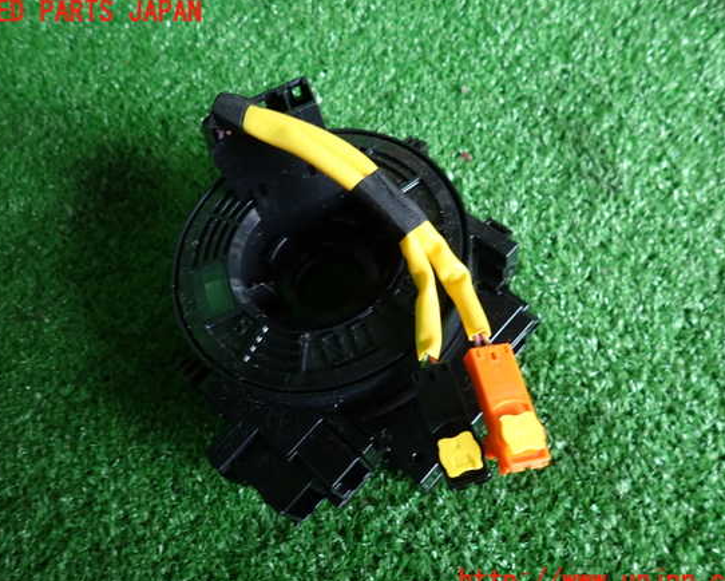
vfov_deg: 53.2
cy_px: 297
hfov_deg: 64.0
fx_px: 580
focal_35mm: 27
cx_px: 360
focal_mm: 4.5
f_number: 2
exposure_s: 1/40
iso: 200
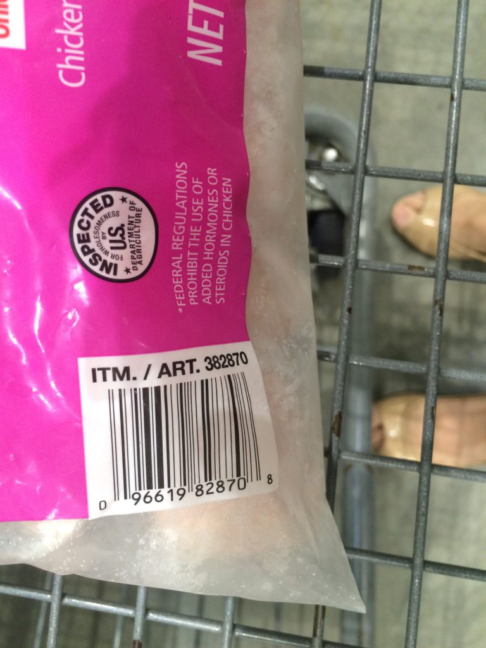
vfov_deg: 61.7
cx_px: 243
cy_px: 324
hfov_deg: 48.2
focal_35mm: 29
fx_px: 543
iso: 125
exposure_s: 1/30
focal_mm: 4.15
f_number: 2.2
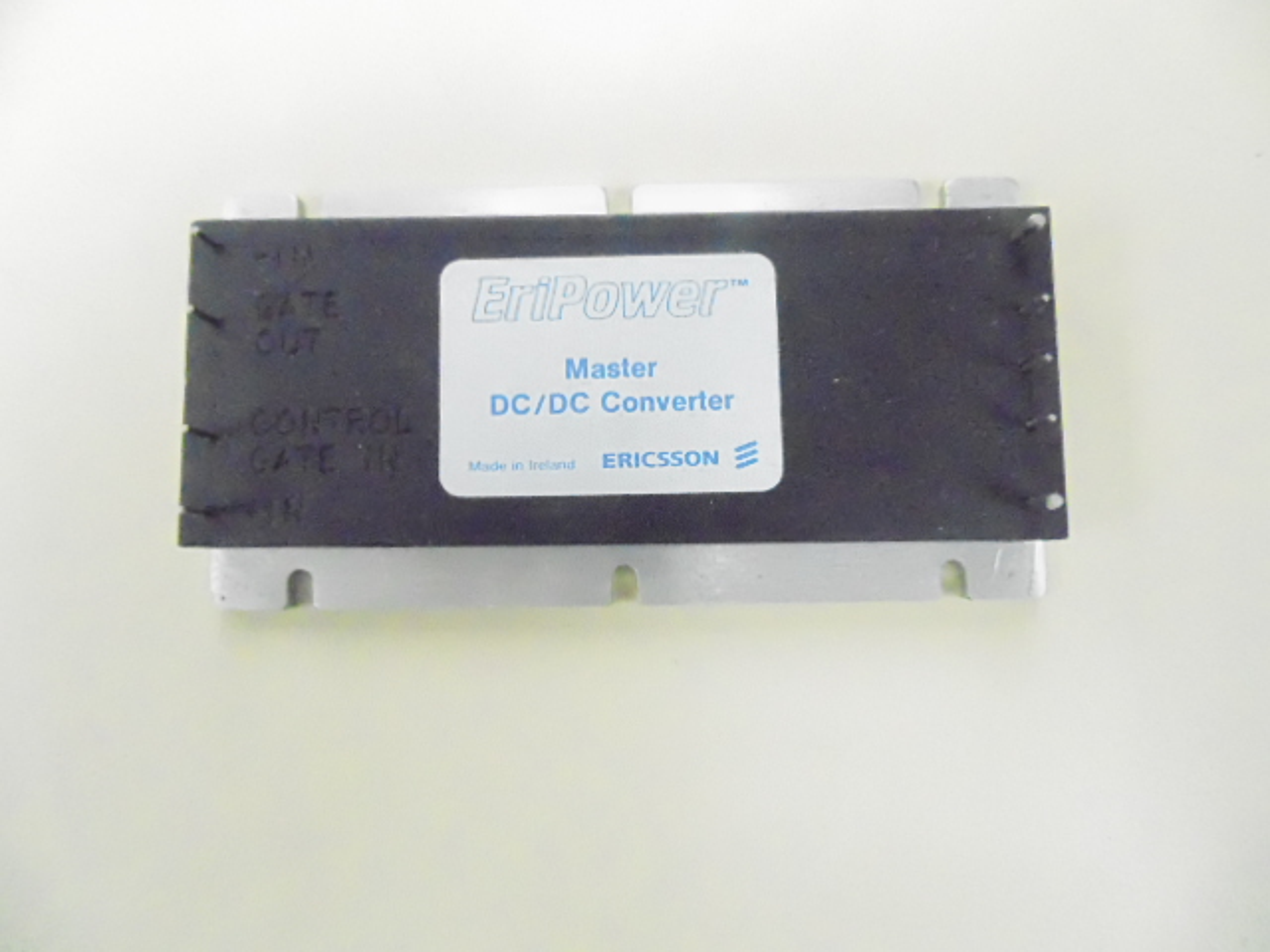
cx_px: 635
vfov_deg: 61.1
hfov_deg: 76.4
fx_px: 807
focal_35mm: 22
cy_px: 476
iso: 3200
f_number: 3.1
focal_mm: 4
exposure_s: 1/250
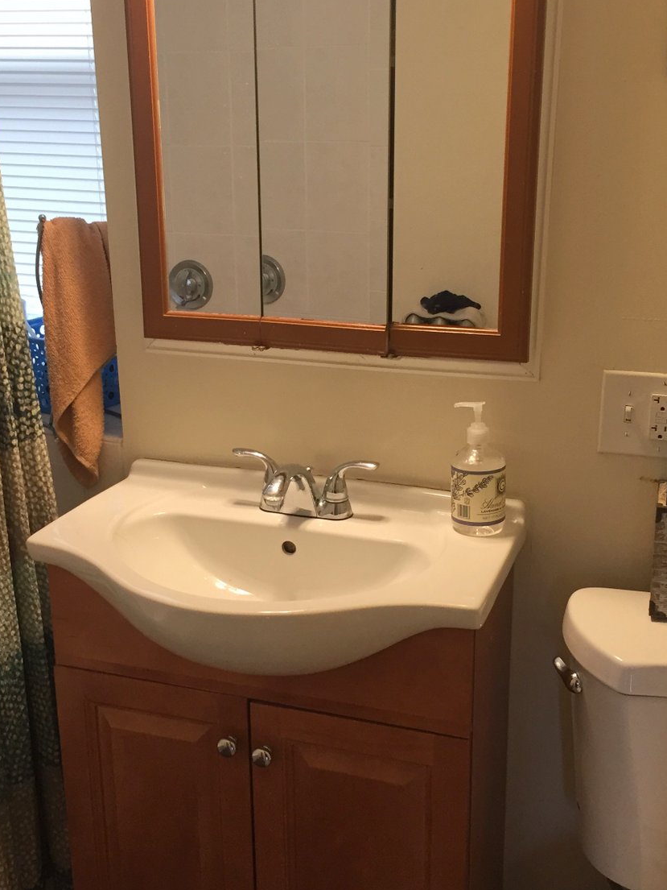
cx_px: 319
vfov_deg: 44.8
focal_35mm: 42
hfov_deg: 34.4
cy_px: 443
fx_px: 1079
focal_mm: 4.15
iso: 50
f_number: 2.2
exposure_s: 1/30
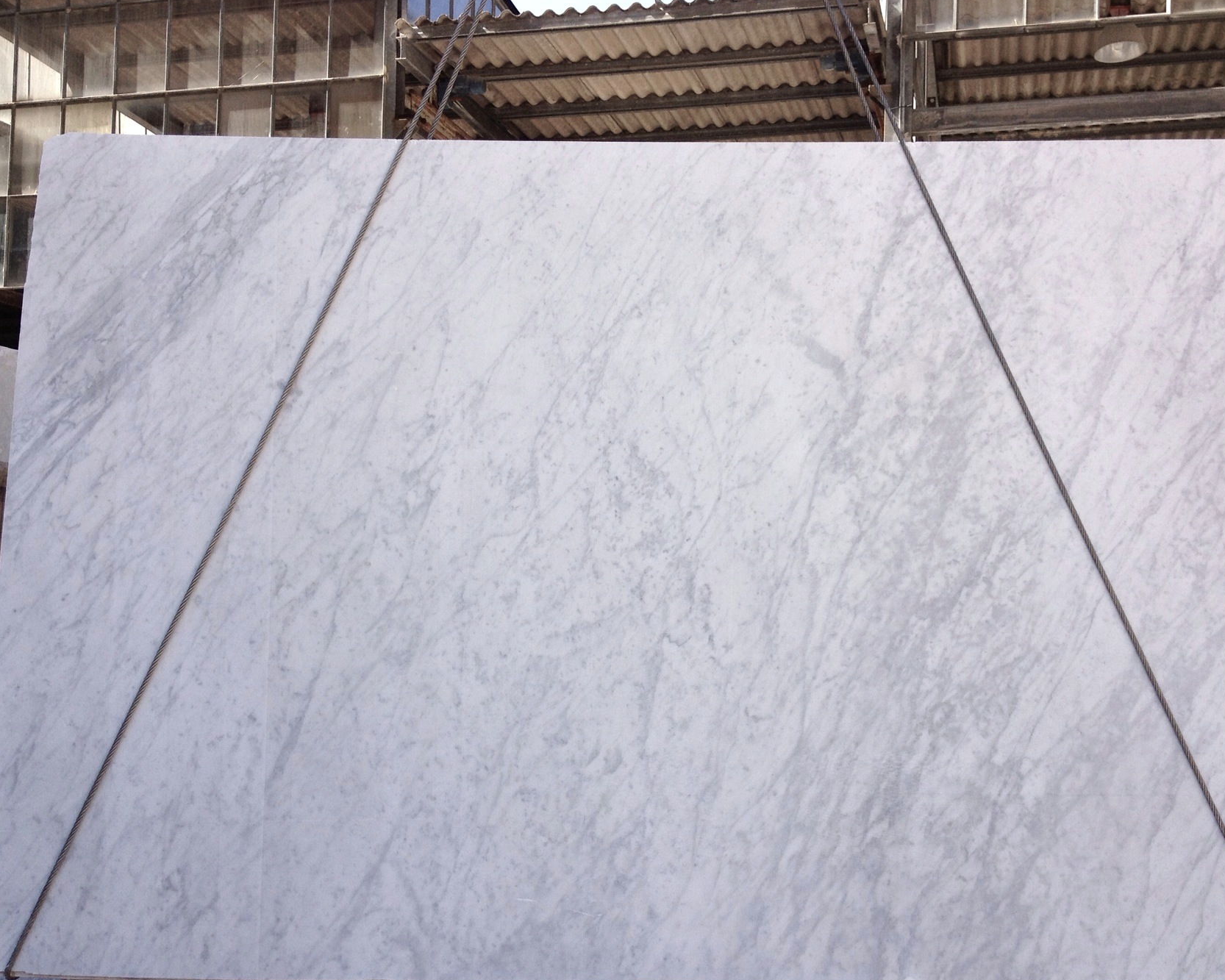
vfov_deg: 35.7
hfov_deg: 43.8
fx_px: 1523
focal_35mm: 42
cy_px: 526
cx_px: 682
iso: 50
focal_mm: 4.28
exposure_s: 1/525
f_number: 2.4
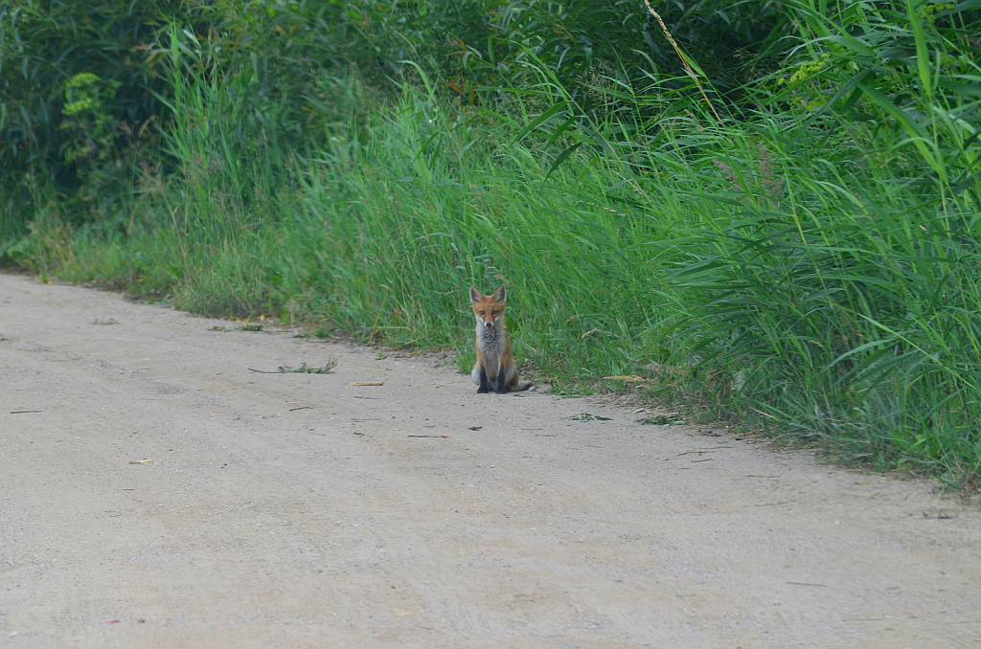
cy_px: 324
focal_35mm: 300
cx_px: 490
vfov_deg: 4.6
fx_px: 8157
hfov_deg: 6.9
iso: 400
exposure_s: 1/160
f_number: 9
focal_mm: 200
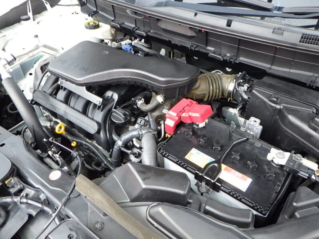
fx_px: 258
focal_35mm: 28
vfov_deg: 49.7
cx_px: 160
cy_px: 120
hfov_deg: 63.4
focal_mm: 5
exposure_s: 1/60
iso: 125
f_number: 3.5
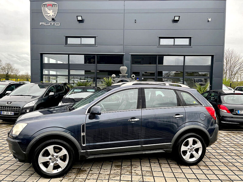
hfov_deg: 67.3
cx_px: 122
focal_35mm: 26
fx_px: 183
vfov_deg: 53.1
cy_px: 91
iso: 50
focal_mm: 5.1
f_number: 1.6
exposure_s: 1/497
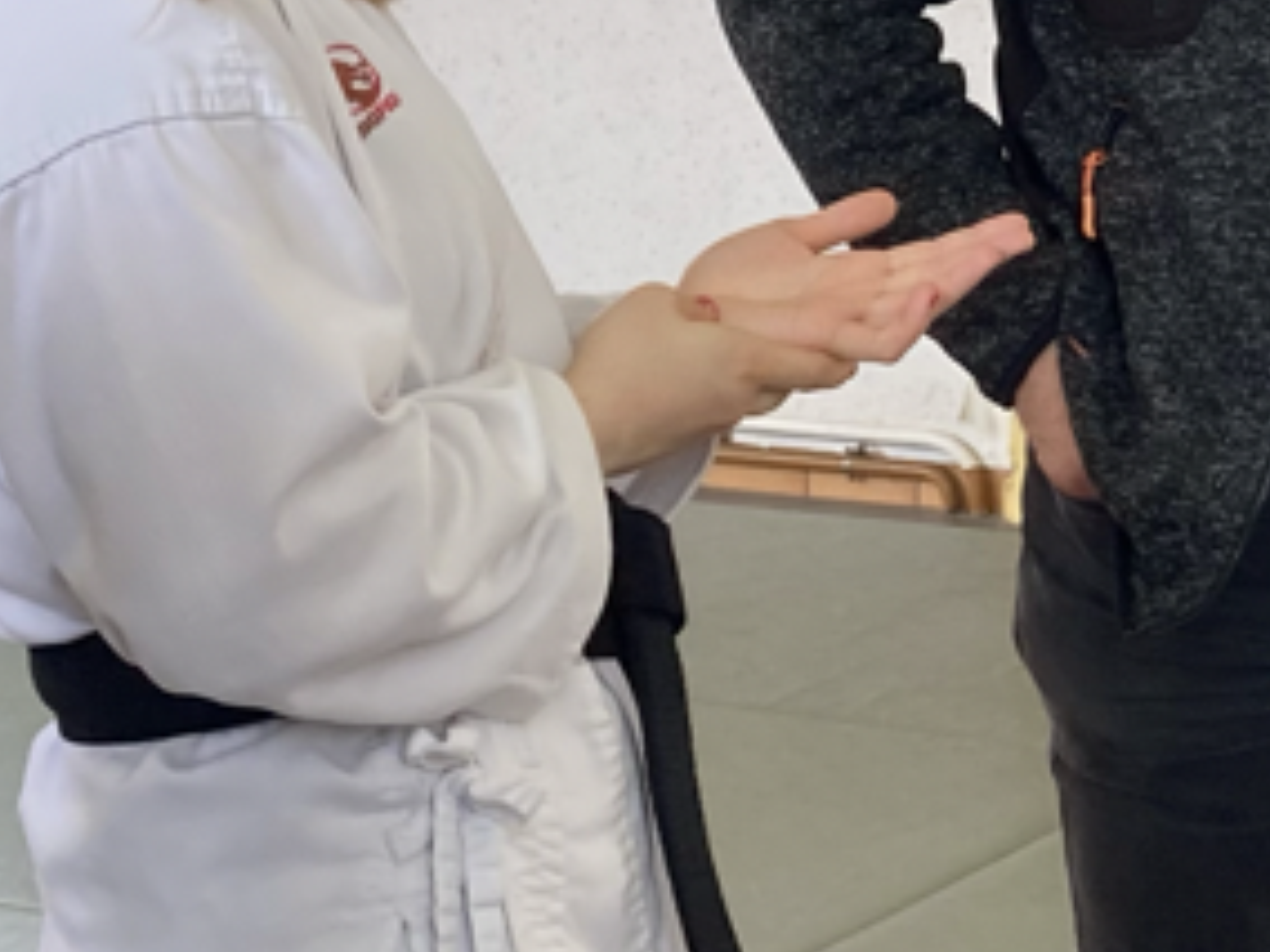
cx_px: 1131
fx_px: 4623
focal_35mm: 126
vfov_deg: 11.6
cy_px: -98
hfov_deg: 15.5
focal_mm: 3.99
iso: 40
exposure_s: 1/121
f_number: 1.8
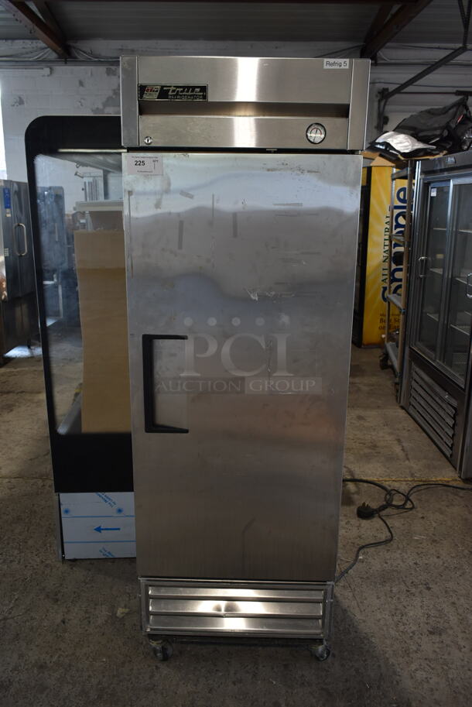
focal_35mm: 30
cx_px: 236
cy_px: 354
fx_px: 589
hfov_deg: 43.7
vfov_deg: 61.9
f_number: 5.6
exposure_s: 1/60
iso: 560
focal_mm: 20
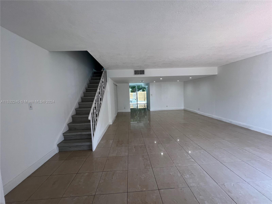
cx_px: 136
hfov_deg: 106.2
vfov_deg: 89.9
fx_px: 102
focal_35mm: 13
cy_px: 102
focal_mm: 1.57
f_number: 1.8
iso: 64
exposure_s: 1/120
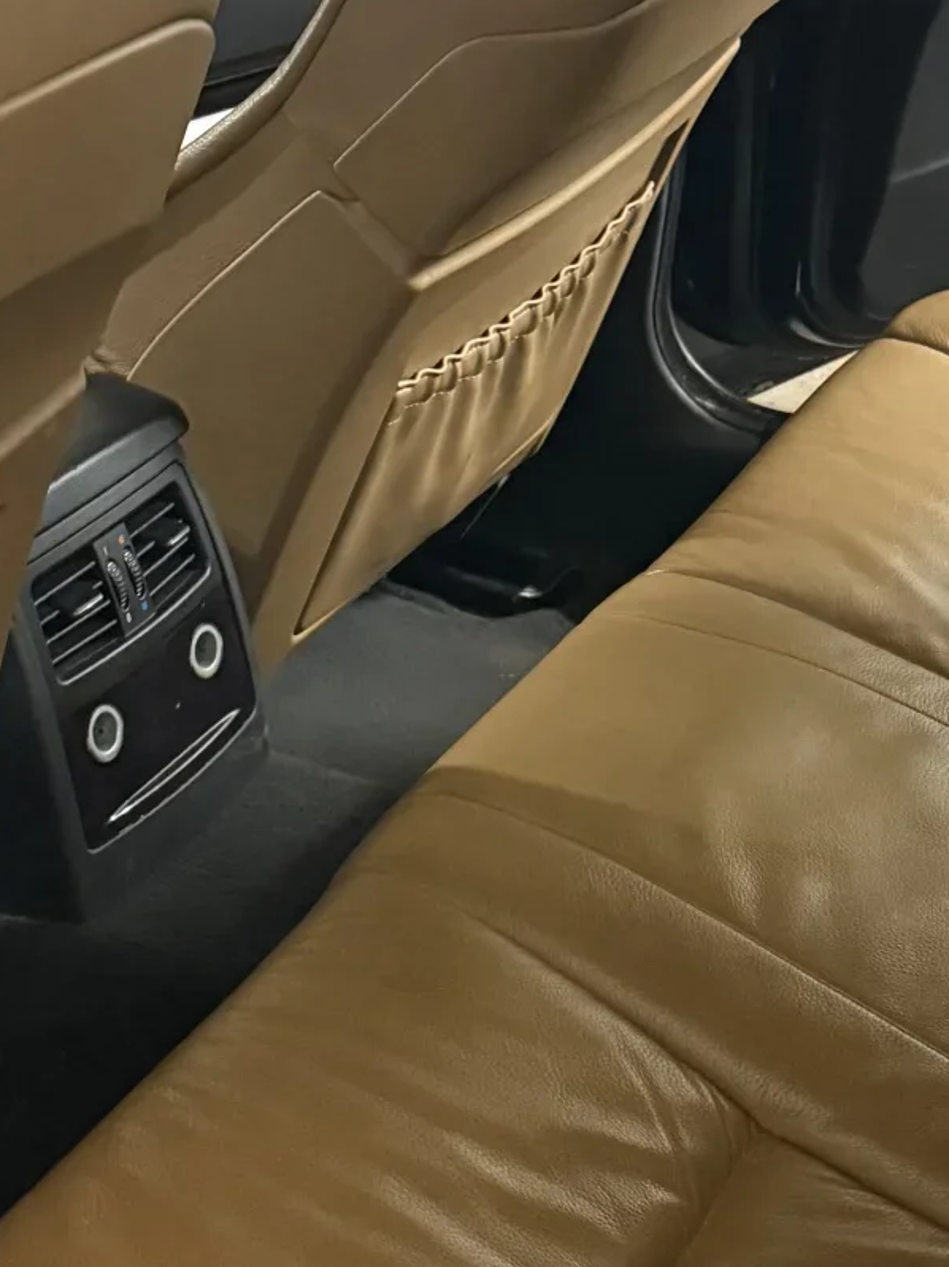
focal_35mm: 77
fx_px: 2816
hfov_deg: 19.1
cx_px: 619
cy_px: 616
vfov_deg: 25.3
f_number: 1.78
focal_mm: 6.76
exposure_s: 1/33
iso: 1000
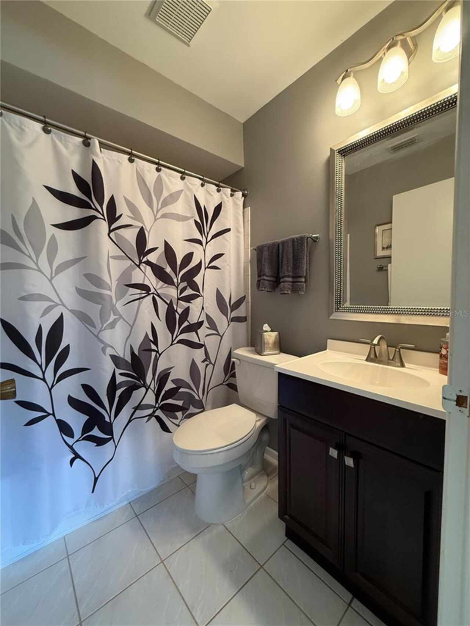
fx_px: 253
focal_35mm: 14
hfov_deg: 85.7
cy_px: 313
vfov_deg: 102.1
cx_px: 235
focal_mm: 2.22
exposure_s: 1/60
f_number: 2.2
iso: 320
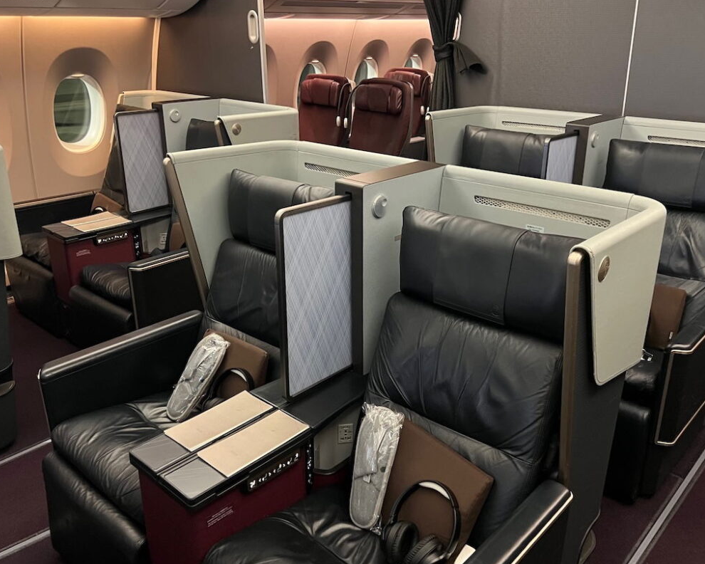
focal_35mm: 30
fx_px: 626
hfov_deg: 58.7
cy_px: 263
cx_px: 374
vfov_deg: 48.5
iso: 640
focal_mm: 5.7
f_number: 1.5
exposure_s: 1/34
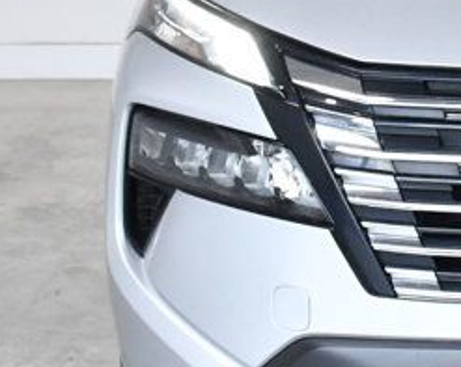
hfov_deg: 12.2
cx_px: 650
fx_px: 2071
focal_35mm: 152
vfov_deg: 10.1
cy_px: 19
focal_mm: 26
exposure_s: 1/320
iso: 2500
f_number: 9
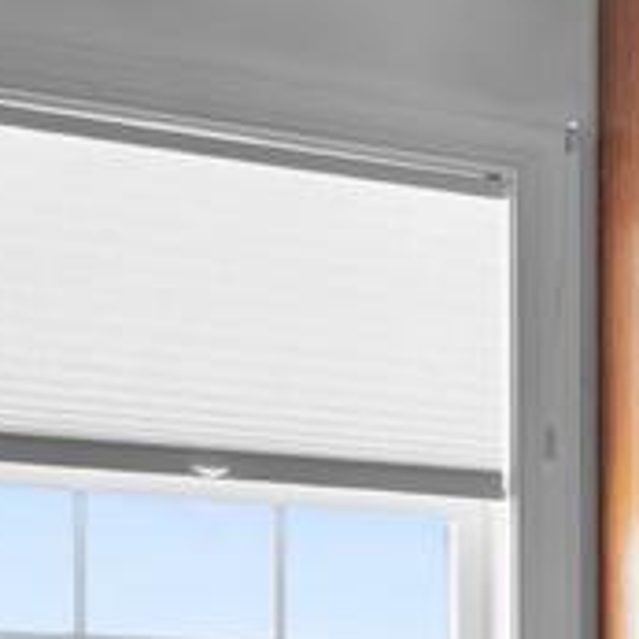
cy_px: 909
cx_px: 1747
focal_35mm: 115
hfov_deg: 11.2
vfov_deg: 14.3
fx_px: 2412
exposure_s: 1/4
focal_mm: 10.9
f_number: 7.1
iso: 250
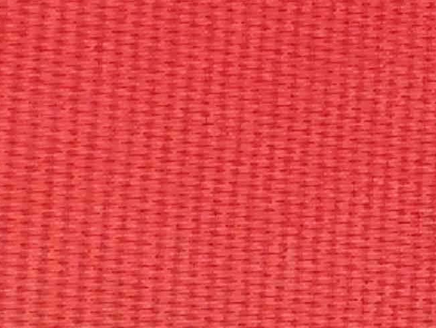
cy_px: 981
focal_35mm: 875
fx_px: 11023
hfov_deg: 2.3
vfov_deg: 1.7
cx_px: 140
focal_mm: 9
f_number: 2
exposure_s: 1/60
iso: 800
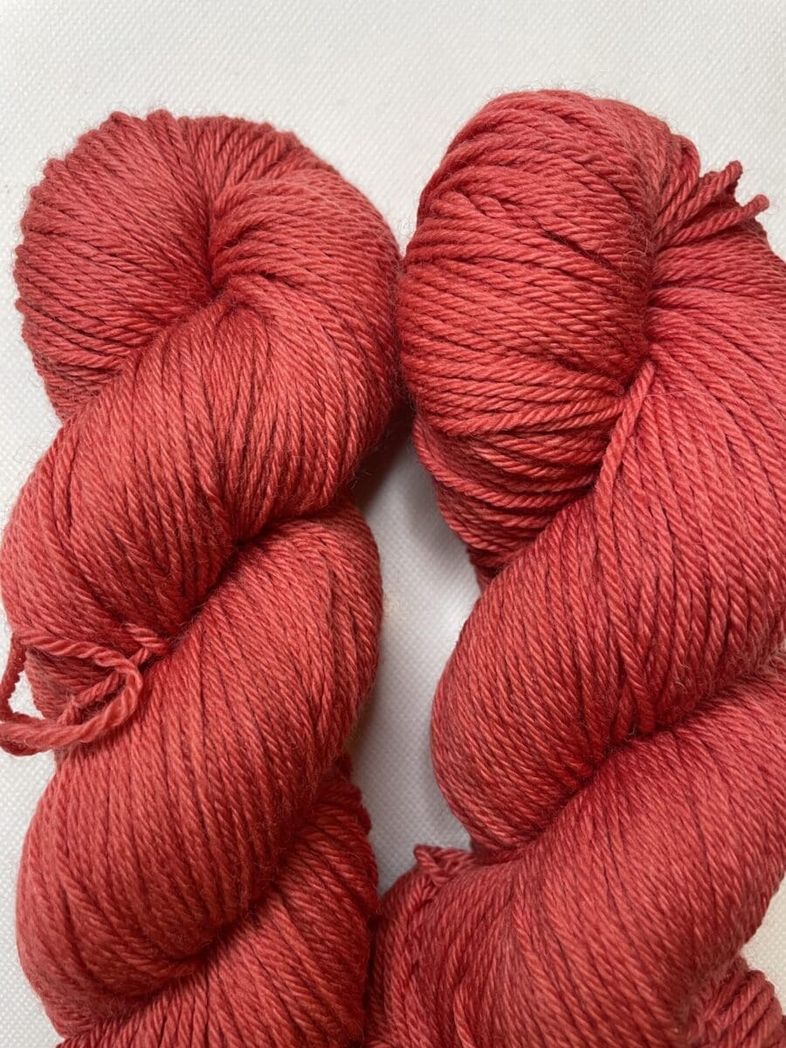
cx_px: 393
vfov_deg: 67.3
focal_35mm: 26
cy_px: 524
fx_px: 787
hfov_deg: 53.1
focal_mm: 4.2
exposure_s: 1/60
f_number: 1.6
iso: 200
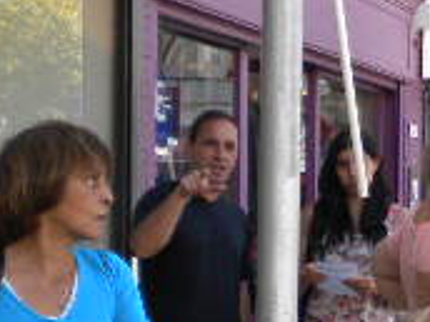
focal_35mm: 130
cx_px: 578
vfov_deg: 11.4
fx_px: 1615
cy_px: 215
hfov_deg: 14.5
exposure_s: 1/119
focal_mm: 6.3
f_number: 3.1
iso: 80
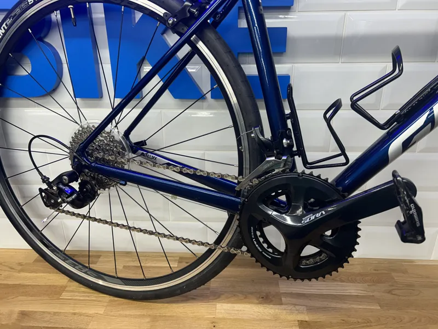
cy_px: 164
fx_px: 329
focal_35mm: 26
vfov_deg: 53.1
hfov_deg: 67.3
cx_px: 219
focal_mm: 5.7
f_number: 1.5
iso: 80
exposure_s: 1/100
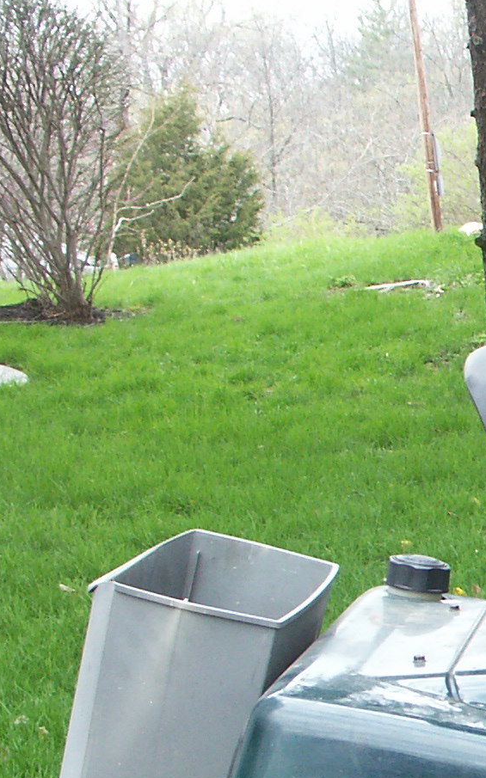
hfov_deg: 11.7
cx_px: 1014
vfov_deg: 20.4
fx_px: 2100
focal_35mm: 99
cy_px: 762
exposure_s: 1/125
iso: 100
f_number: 4.5
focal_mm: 8.44
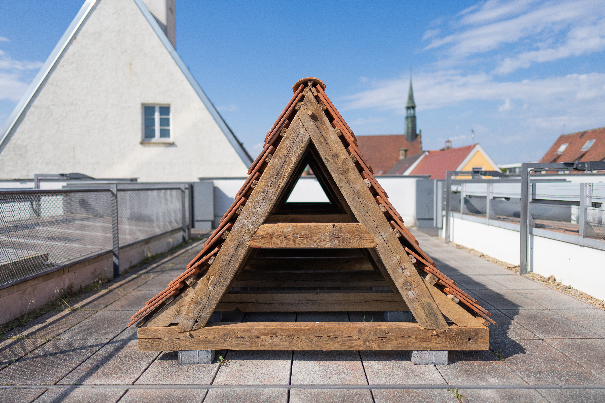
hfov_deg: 73.7
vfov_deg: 53.1
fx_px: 403
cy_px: 202
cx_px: 302
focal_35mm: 24
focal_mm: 24
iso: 125
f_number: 1.4
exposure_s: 1/10000
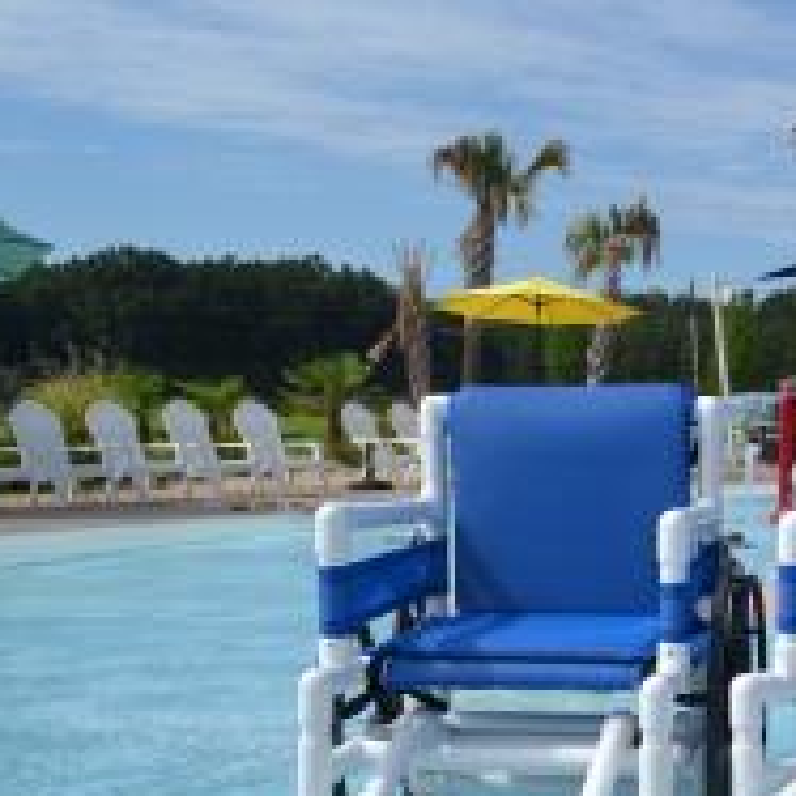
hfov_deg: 25.5
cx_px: 936
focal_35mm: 61
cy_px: 602
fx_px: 1587
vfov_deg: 27.7
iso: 100
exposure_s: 1/320
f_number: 9
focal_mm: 20
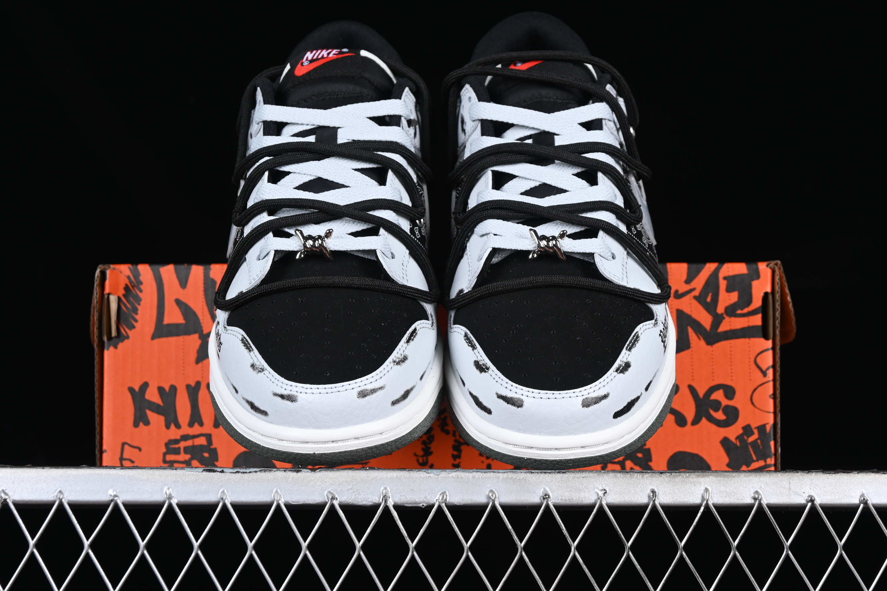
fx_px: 1848
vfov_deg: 18.2
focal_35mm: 75
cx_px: 444
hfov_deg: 27.0
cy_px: 296
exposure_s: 1/80
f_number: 7.1
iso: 160
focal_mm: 50
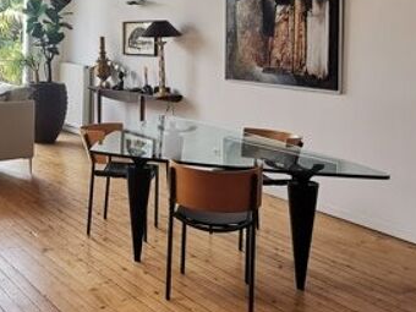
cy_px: 51
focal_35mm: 50
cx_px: 5
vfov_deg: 28.3
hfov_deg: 34.8
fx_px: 601
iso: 160
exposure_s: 1/100
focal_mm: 2.26
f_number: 2.2
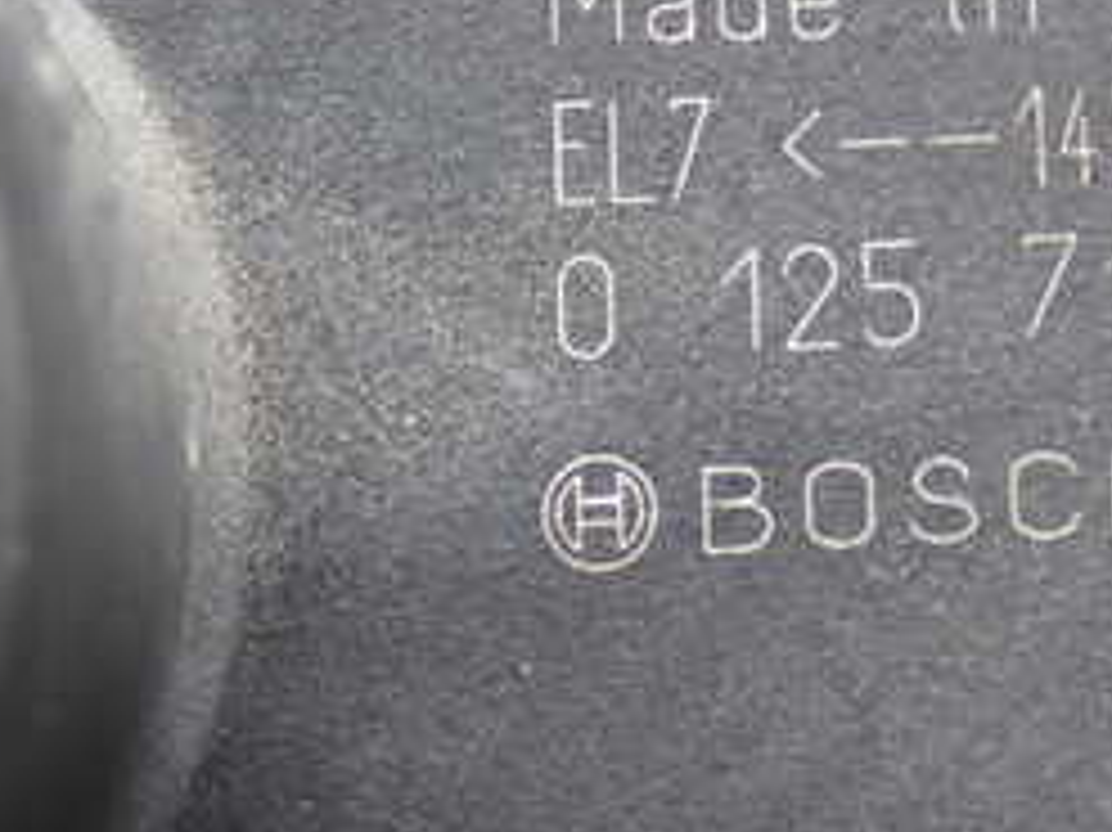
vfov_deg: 10.4
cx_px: 1130
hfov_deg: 13.8
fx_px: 4527
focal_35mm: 141
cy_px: -94
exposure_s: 1/60
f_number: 3.5
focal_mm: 10.35
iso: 250
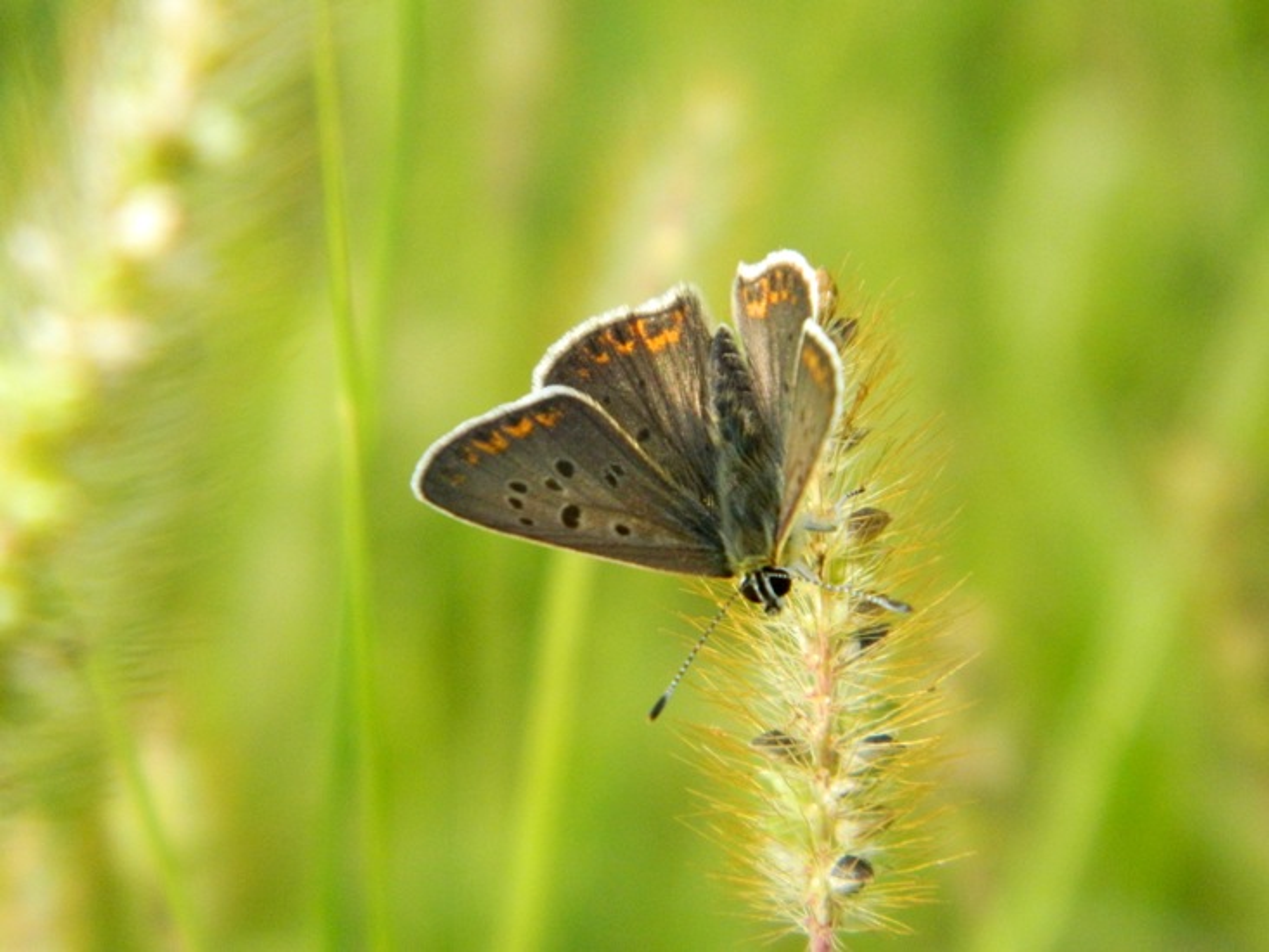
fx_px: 8103
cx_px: 634
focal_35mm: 221
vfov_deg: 6.7
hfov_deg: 9.0
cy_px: 476
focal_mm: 39.7
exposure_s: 1/500
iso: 400
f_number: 5.4
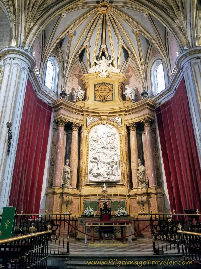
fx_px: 201
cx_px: 100
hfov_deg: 53.1
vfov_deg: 67.3
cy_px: 134
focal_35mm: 26
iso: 200
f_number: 1.7
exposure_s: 1/33
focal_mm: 4.3
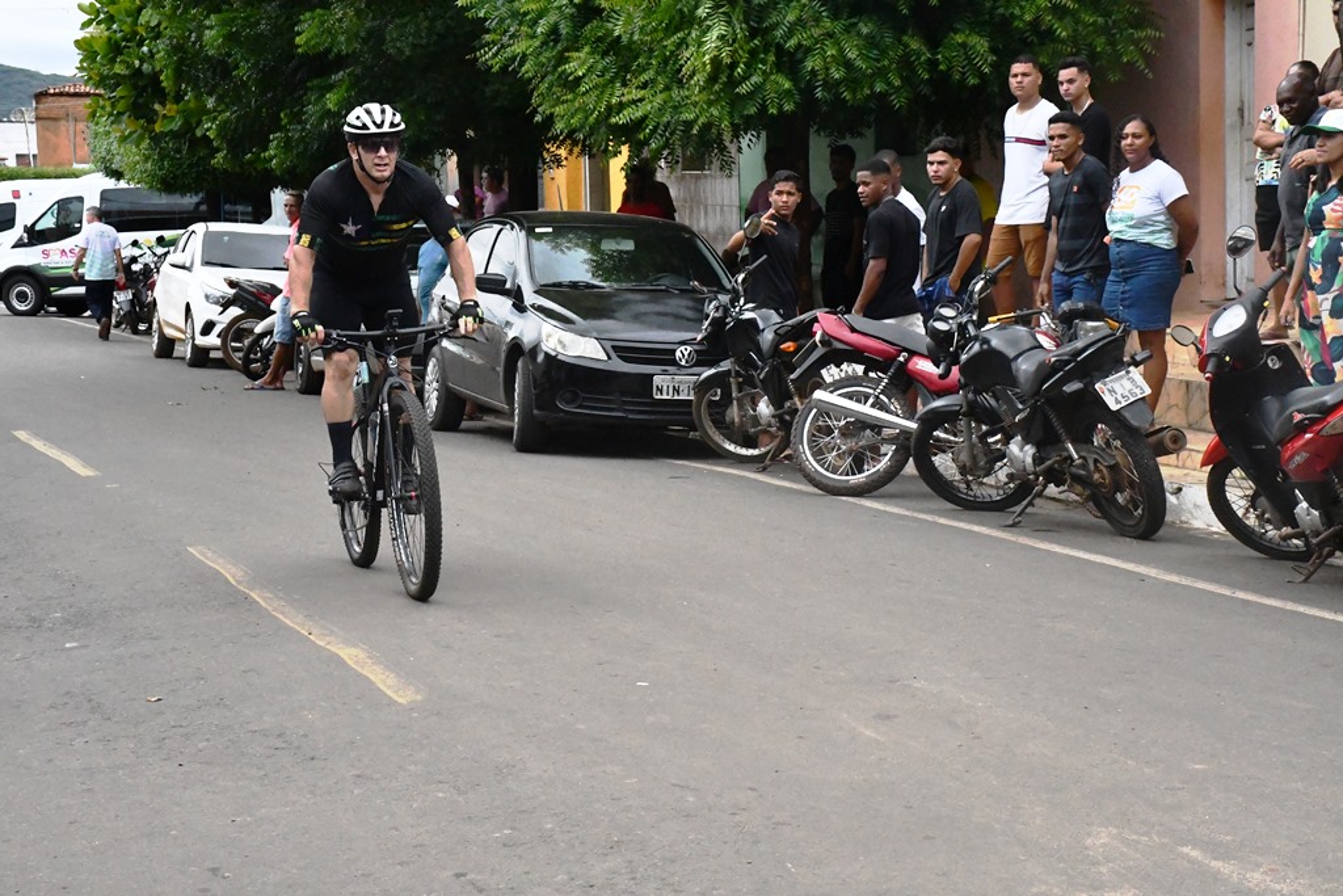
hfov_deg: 24.2
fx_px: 3134
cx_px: 672
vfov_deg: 16.3
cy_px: 448
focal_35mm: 84
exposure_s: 1/3200
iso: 8000
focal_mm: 56
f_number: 14
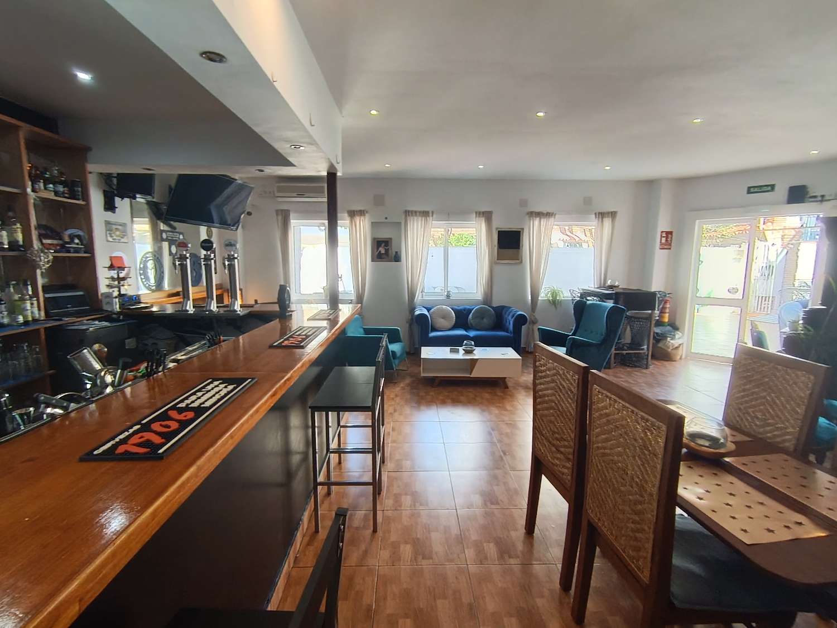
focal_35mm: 17
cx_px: 418
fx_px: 411
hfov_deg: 91.0
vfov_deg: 74.7
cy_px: 314
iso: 428
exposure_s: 1/50
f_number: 2.2
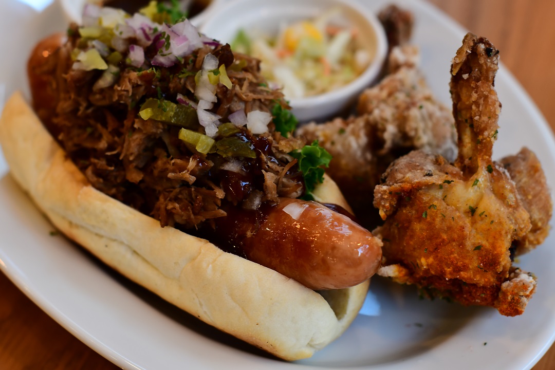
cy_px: 185
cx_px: 278
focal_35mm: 75
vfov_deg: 18.2
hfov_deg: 27.0
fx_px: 1156
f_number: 4
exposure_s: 1/60
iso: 400
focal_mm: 50
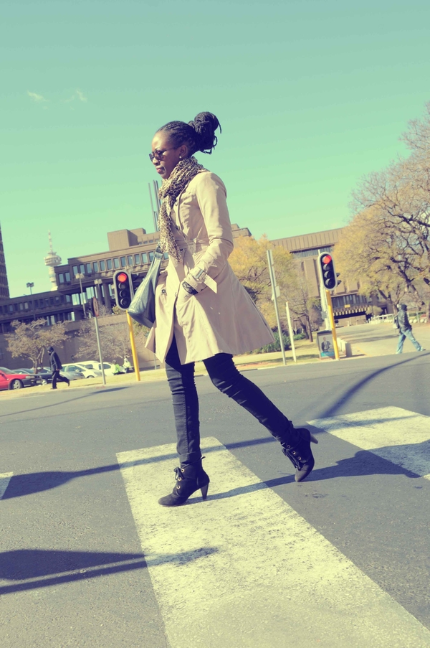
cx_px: 215
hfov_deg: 36.8
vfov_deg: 53.2
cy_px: 324
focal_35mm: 36
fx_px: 646
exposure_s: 1/250
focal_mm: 24
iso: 200
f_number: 8
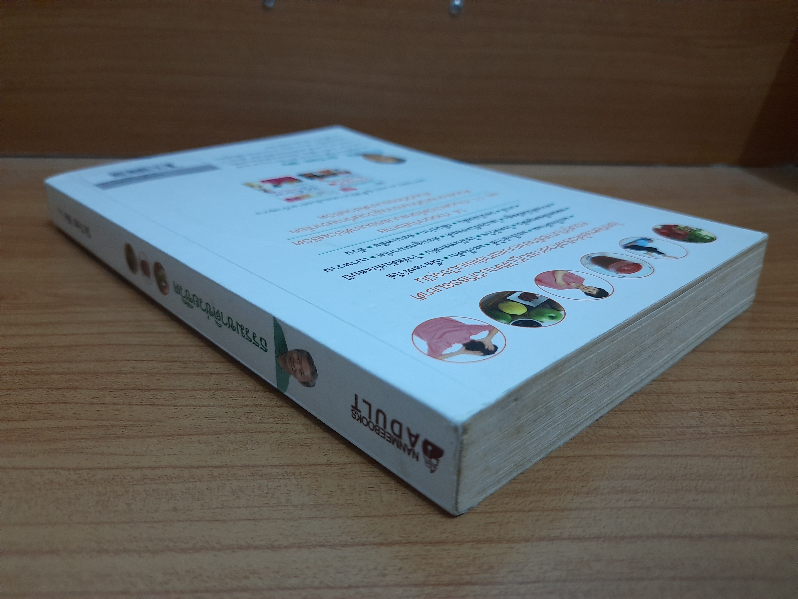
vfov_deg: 54.9
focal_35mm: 25
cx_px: 399
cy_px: 300
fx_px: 576
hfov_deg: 69.4
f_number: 2
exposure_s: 1/25
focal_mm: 4.6
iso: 320
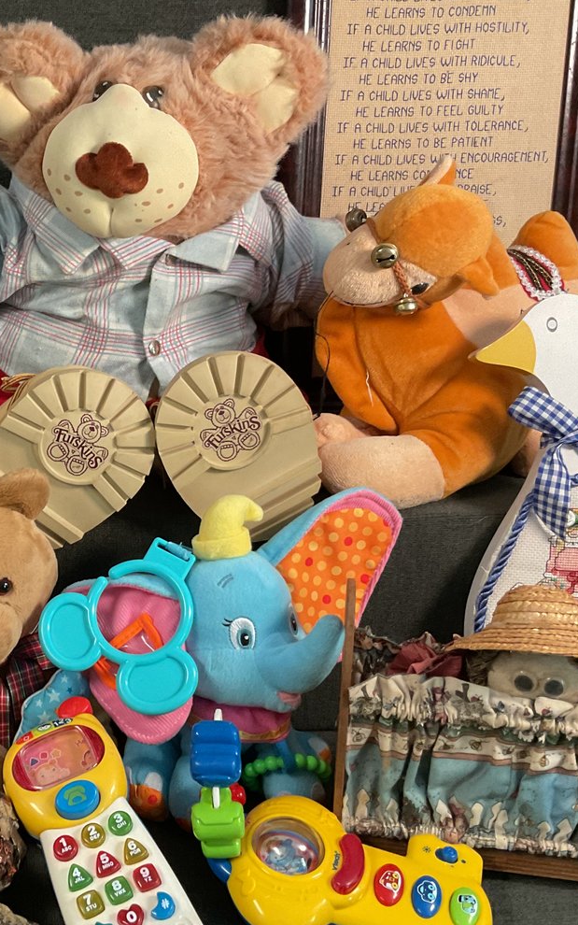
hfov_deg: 26.6
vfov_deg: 42.6
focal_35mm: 47
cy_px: 484
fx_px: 1184
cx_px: 71
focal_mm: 3
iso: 160
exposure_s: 1/60
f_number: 1.8
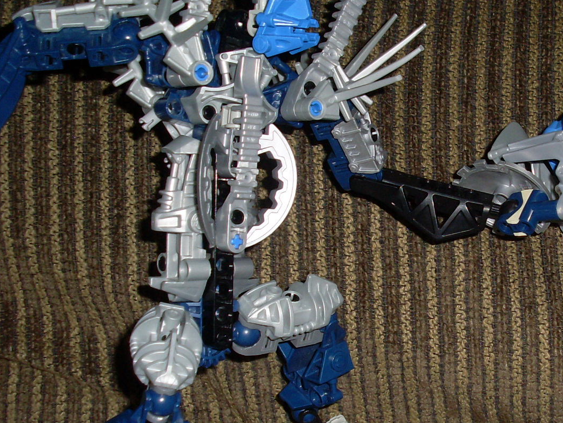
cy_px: 270
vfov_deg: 15.5
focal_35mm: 95
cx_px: 514
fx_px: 1545
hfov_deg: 20.2
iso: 100
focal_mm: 8.1
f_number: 8.7
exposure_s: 1/45
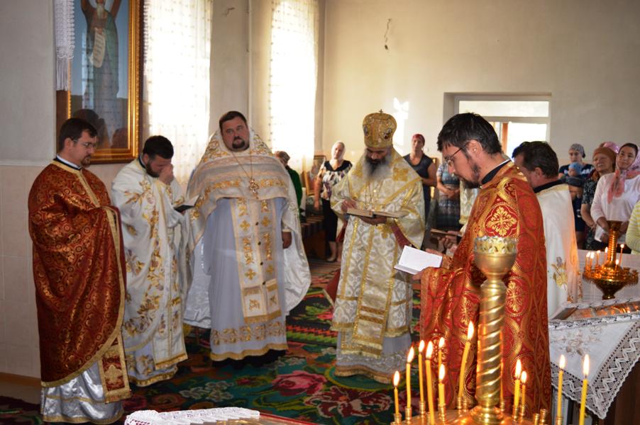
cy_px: 212
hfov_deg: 38.9
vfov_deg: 26.4
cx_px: 320
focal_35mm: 51
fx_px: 906
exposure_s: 1/60
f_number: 4.5
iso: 450
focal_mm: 34
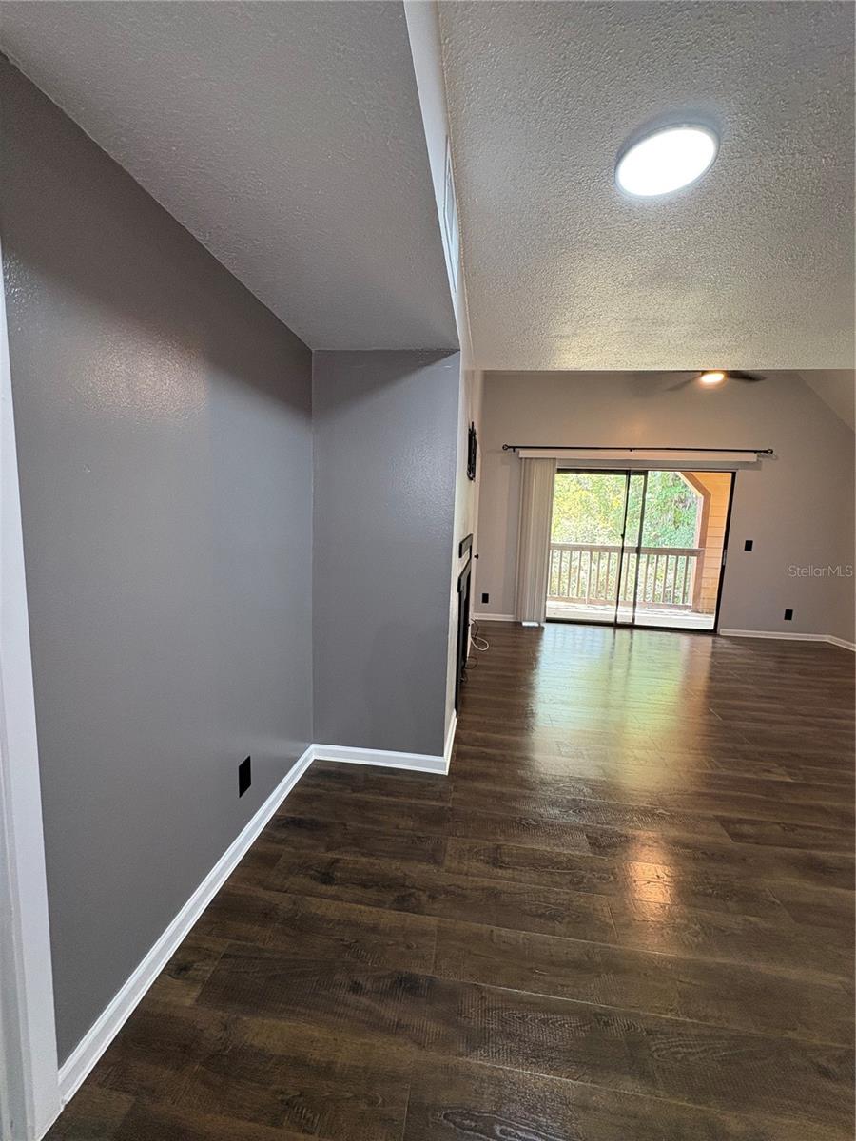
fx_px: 462
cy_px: 570
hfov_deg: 85.7
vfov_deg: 102.1
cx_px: 428
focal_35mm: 14
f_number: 2.2
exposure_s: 1/60
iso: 320
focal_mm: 2.22
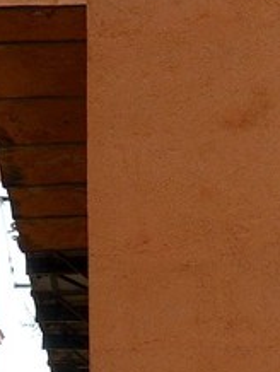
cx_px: -285
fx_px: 3638
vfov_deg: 5.5
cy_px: 1147
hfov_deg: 4.3
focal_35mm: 338
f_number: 7.1
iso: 200
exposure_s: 1/320
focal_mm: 48
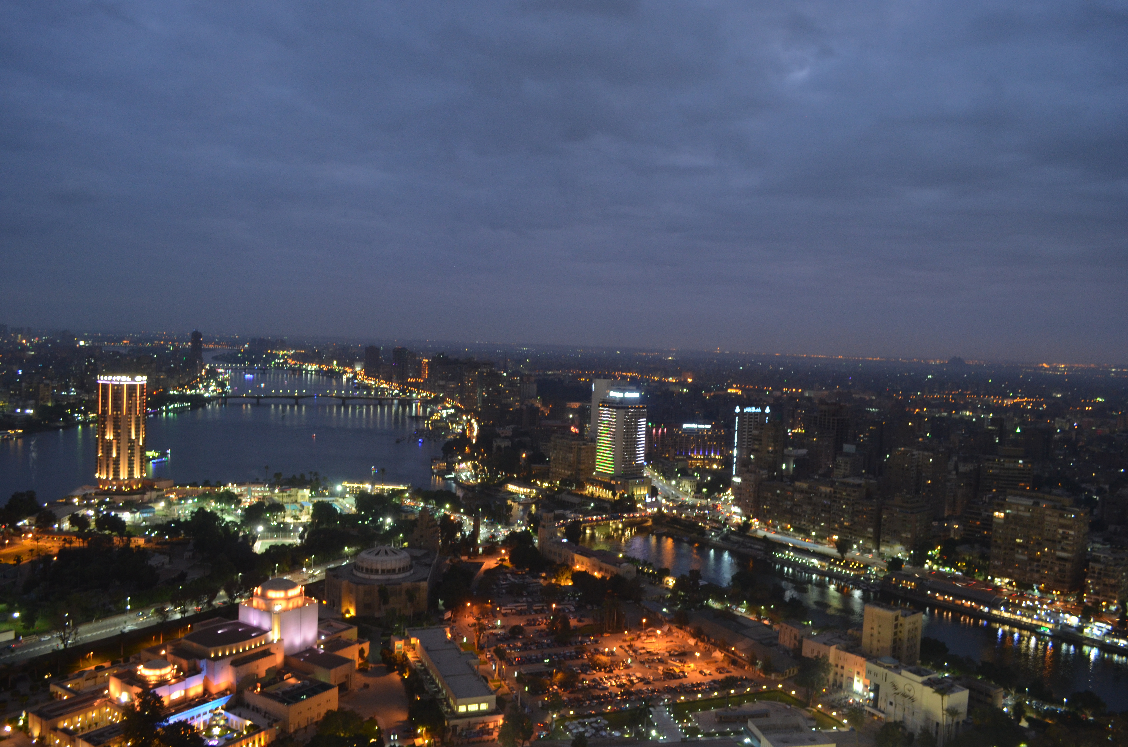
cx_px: 564
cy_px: 374
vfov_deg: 47.7
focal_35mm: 27
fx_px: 844
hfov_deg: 67.5
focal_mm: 18
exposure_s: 1/5
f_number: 5
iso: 800
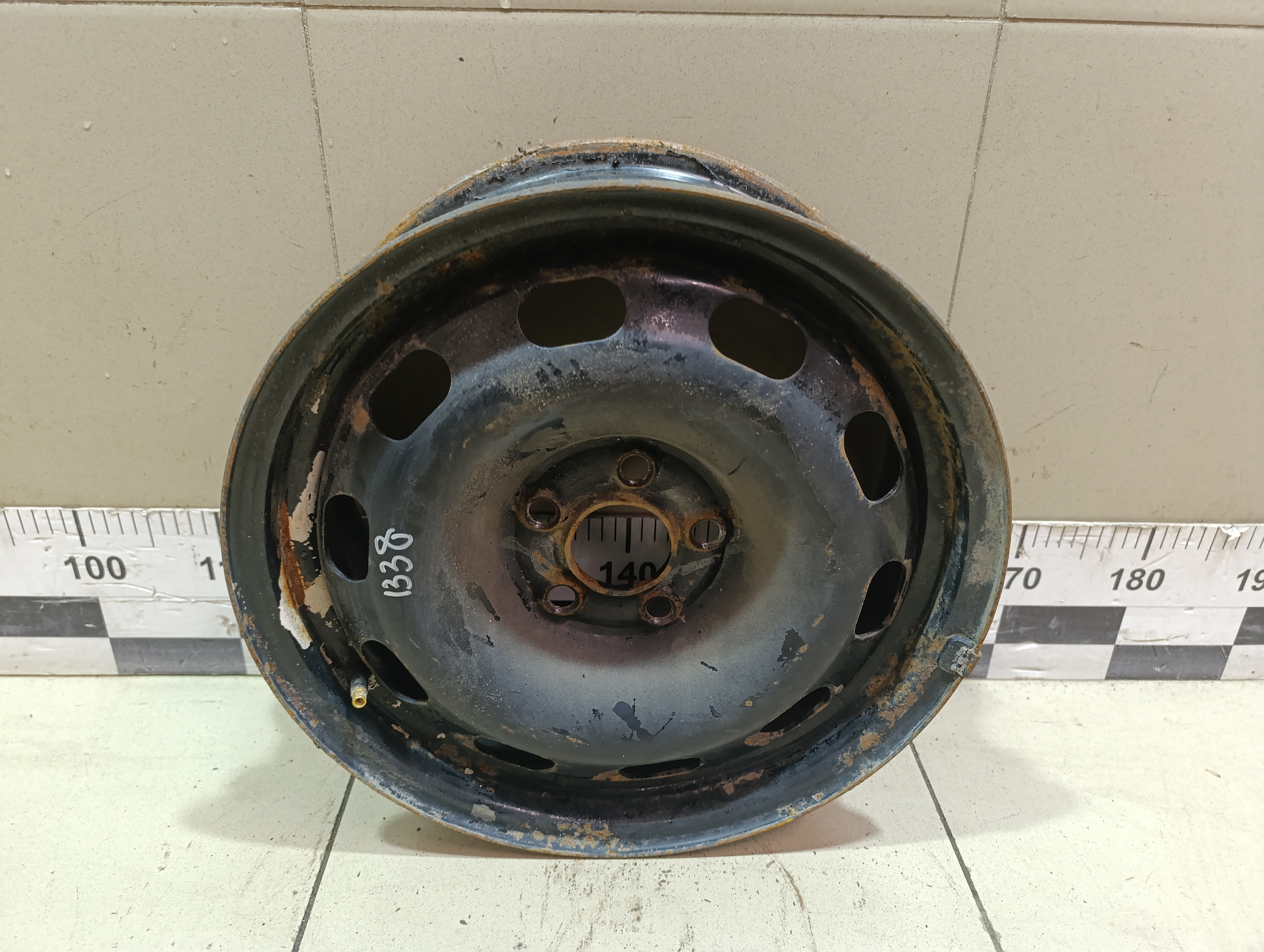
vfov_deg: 59.0
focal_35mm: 23
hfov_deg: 73.8
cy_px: 476
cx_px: 632
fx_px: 841
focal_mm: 6.14
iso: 800
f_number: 1.6
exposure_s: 1/100
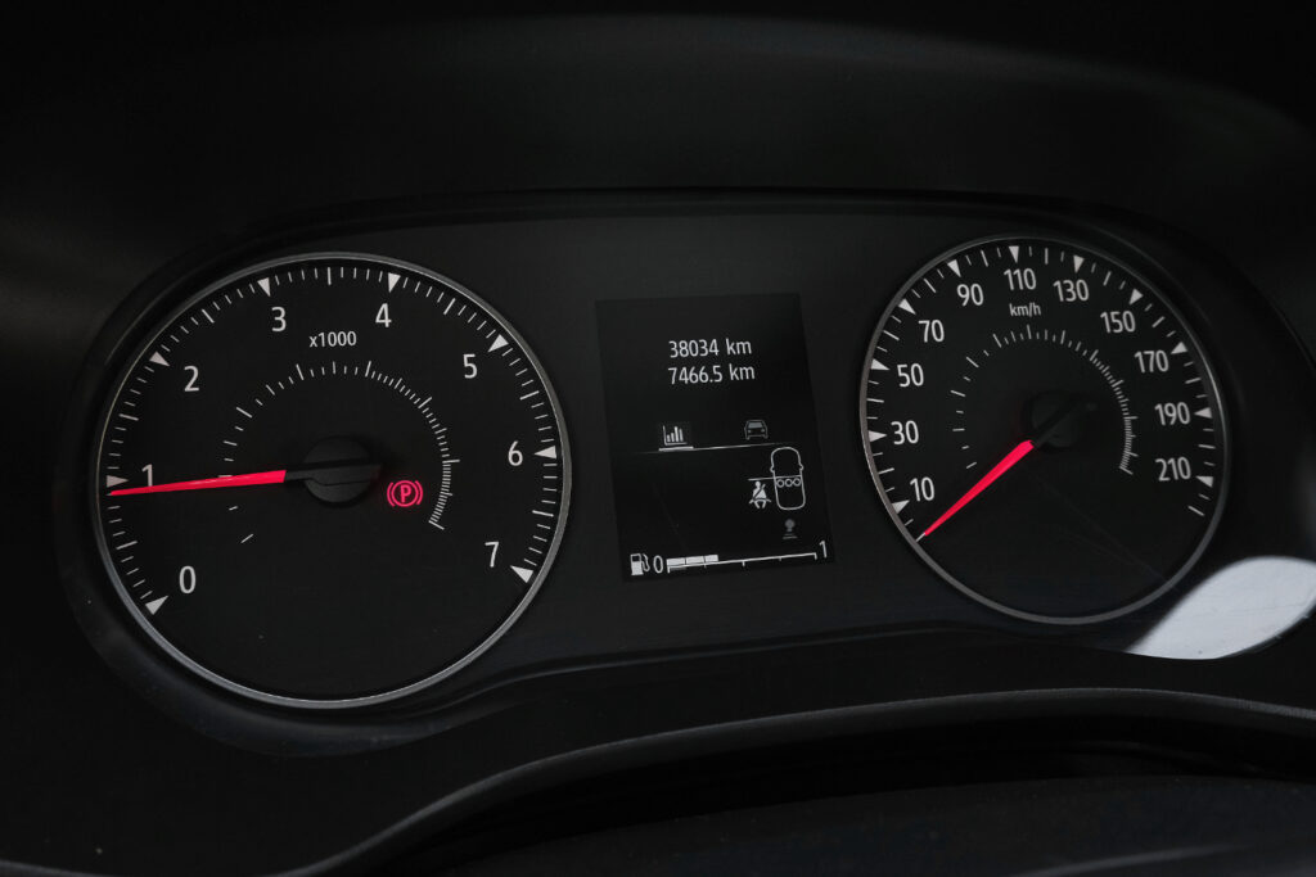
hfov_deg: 60.3
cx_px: 658
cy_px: 438
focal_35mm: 31
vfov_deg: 42.3
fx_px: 1133
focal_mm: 20.9
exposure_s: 1/125
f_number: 9
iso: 2000
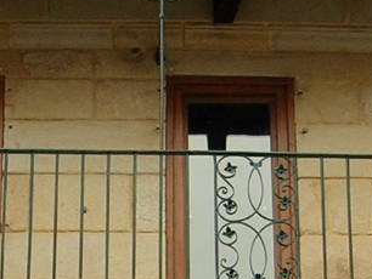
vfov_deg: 9.8
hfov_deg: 13.2
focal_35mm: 149
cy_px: 353
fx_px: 1602
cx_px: 107
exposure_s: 1/230
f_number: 2.8
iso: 50
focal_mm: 5.8
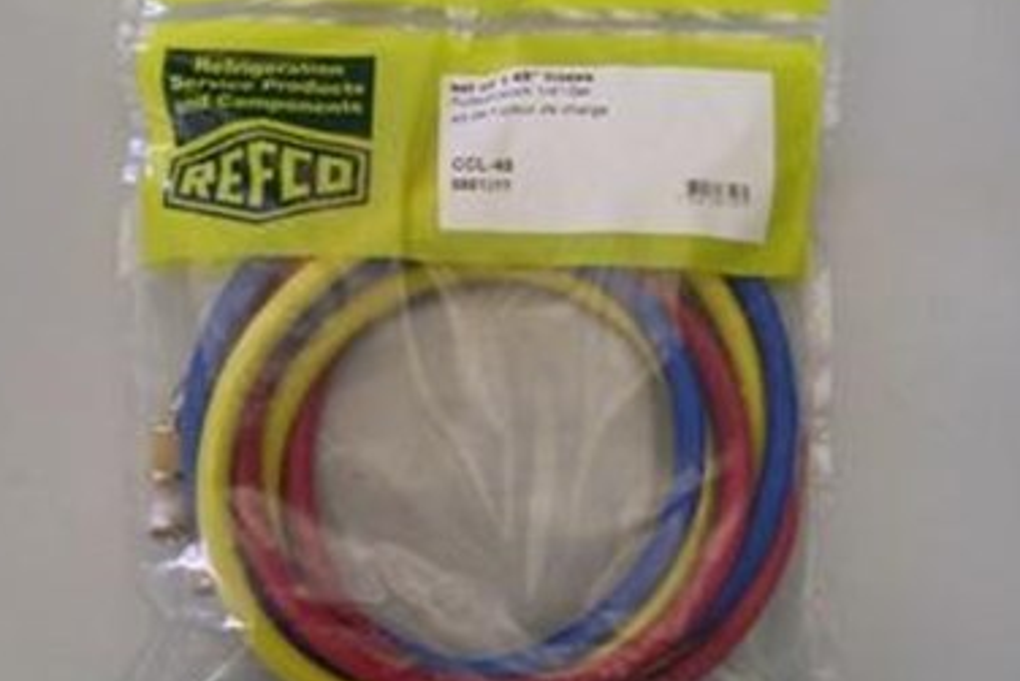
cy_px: 354
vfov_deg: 31.9
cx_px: 505
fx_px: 1190
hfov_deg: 46.4
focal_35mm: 42
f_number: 2.8
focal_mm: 6.3
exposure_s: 1/30
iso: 200
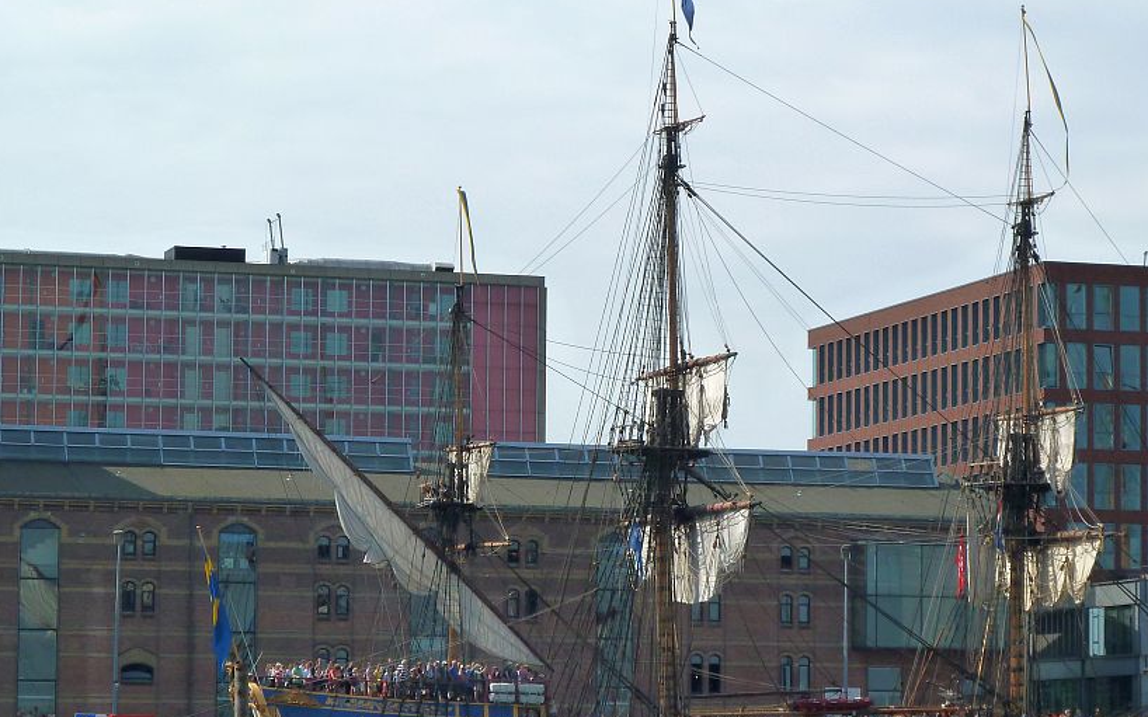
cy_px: 366
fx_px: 4317
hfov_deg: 15.1
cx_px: 668
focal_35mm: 138
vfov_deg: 9.5
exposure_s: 1/500
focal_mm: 17
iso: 125
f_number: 5.6
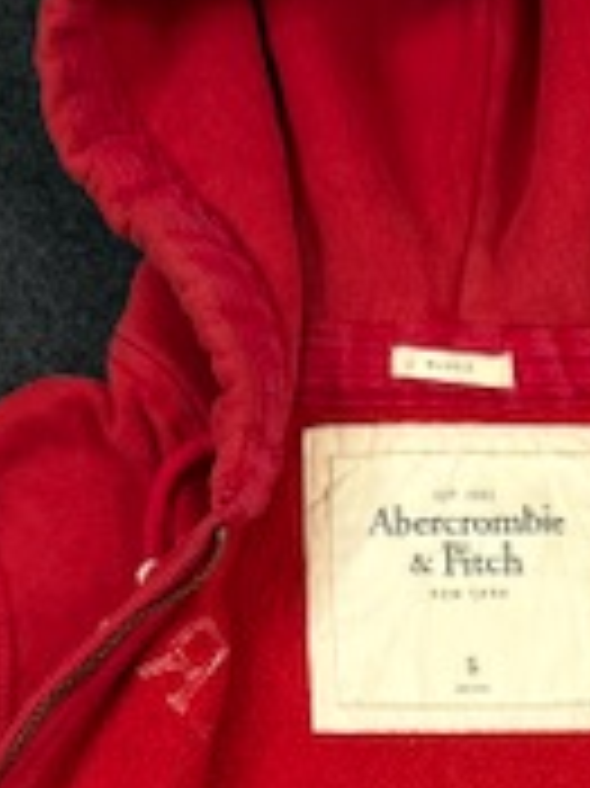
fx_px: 2002
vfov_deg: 20.6
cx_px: 509
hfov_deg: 16.6
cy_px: 973
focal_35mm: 88
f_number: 1.78
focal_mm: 6.76
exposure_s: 1/100
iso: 125
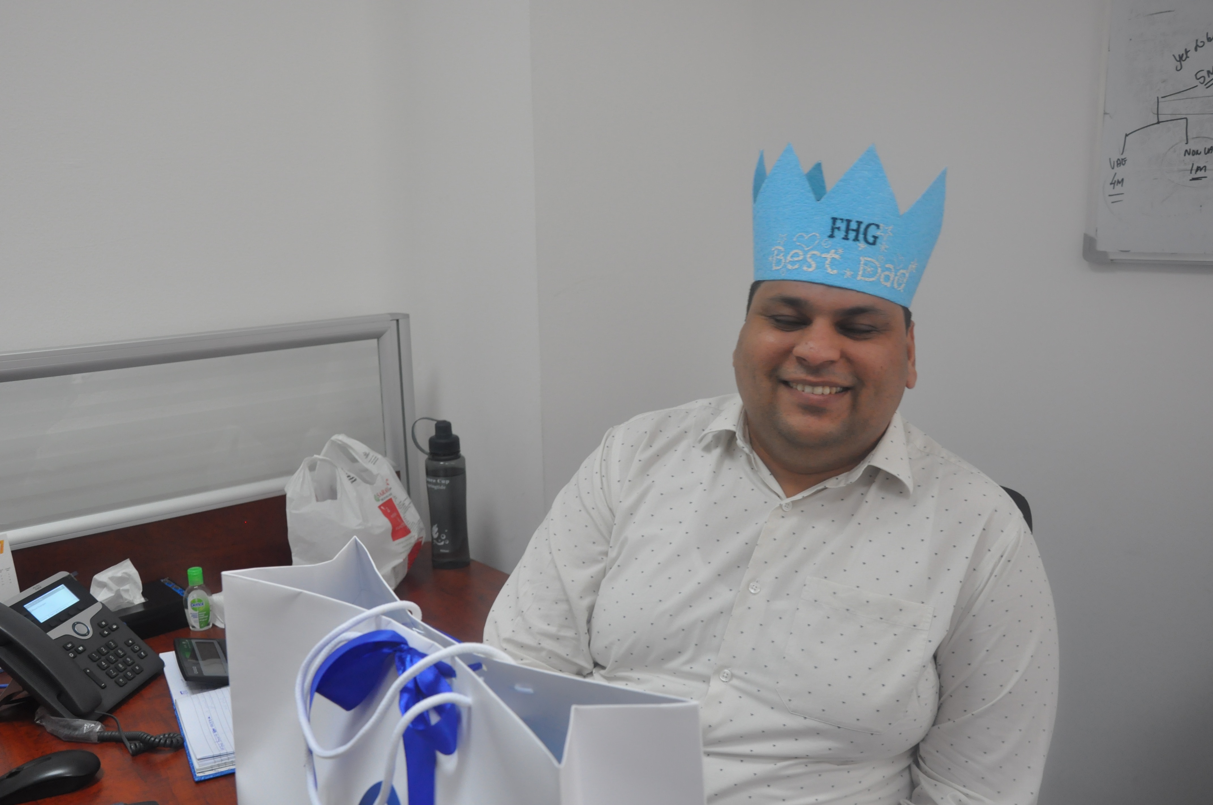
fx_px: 1060
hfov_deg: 59.6
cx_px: 606
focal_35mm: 32
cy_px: 402
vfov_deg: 41.6
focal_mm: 21
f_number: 6.3
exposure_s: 1/40
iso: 800
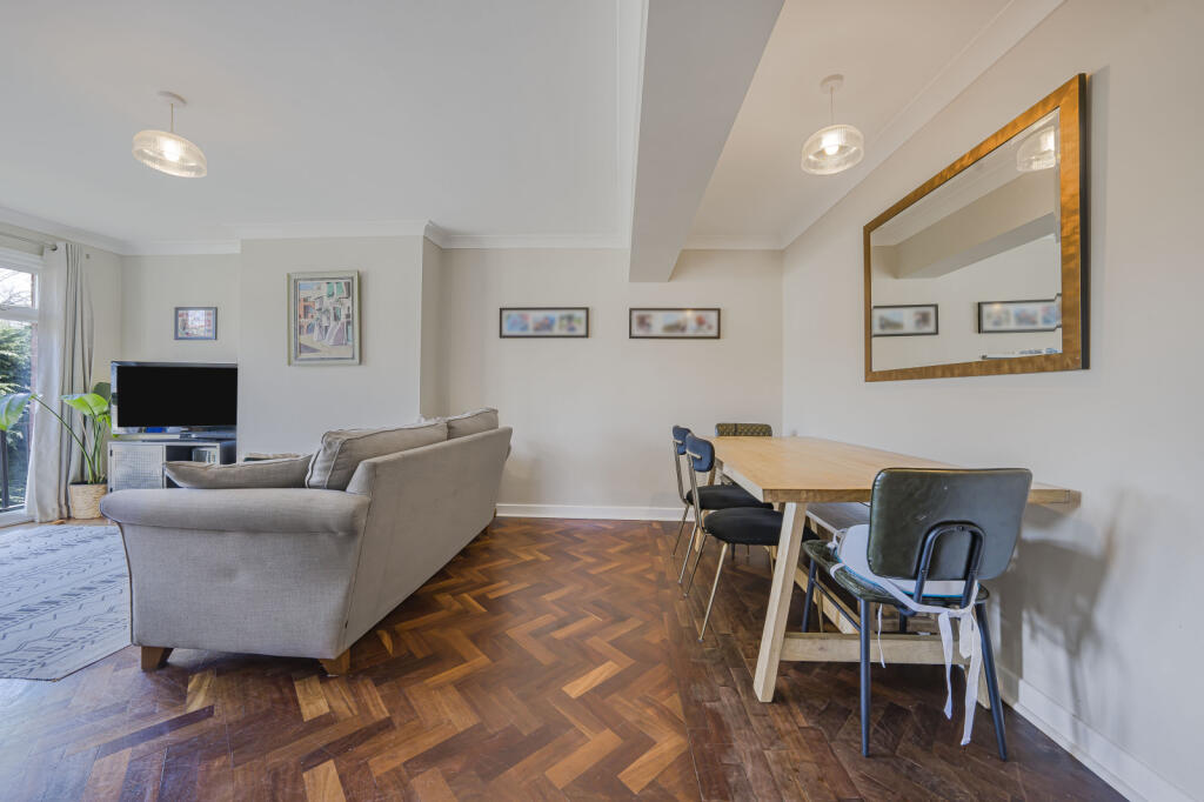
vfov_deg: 90.0
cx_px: 602
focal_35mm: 12
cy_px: 401
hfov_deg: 112.6
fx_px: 401
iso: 320
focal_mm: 12
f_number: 9
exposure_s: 1/3
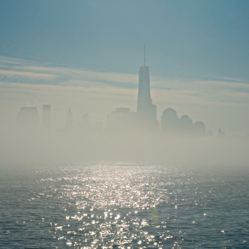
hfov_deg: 21.1
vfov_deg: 20.8
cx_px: 136
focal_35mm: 82
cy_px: 41
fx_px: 667
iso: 100
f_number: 22
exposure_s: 1/320
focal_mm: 55
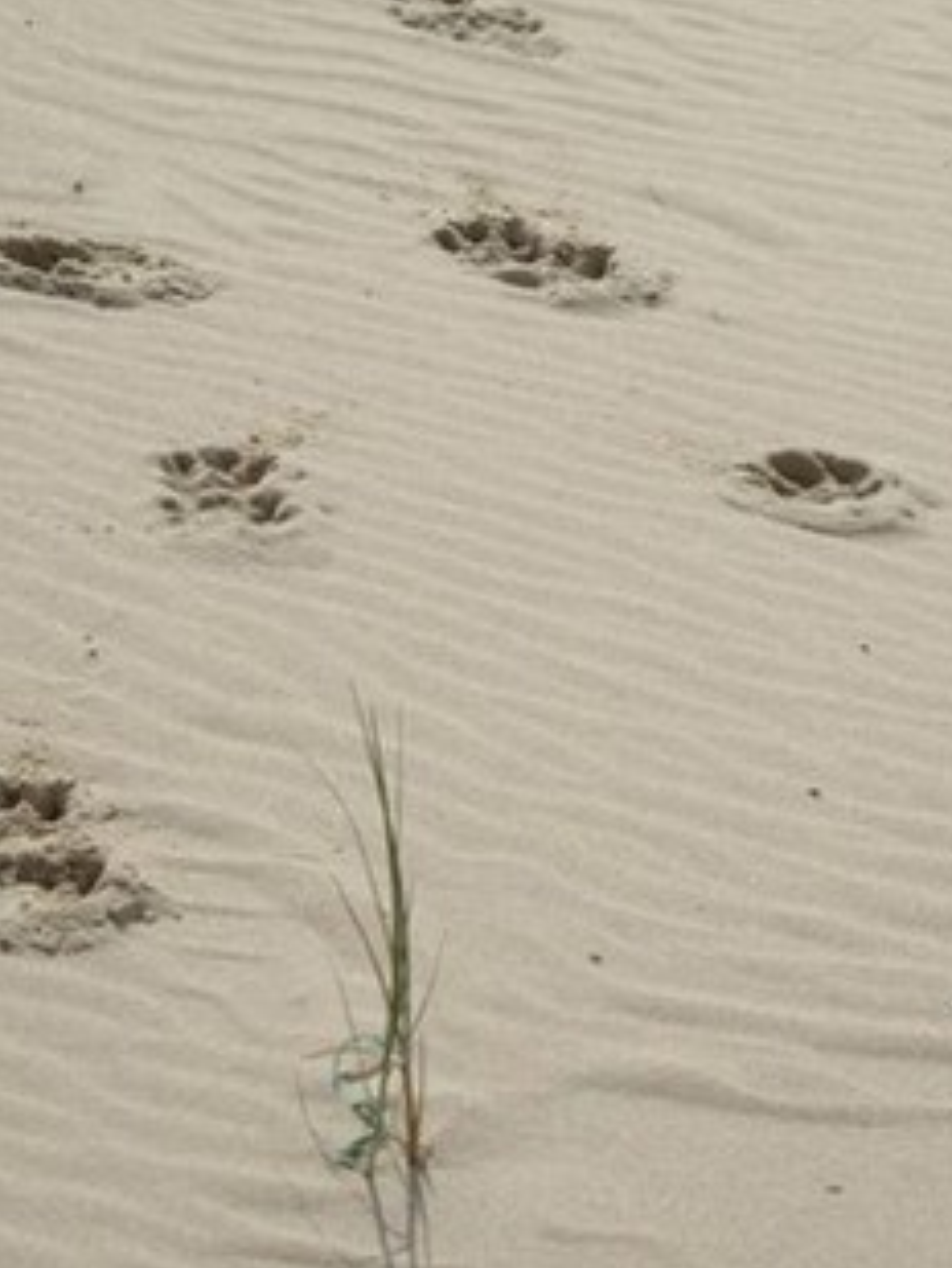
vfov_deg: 9.6
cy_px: 267
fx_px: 7512
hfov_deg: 7.3
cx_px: 460
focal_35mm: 205
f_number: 4.9
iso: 64
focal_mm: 23.4
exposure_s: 1/1024
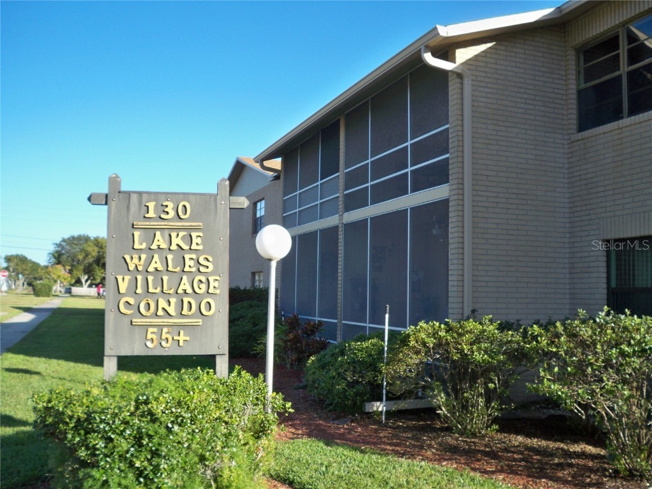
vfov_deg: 40.7
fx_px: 659
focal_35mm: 35
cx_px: 326
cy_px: 244
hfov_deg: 52.6
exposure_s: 1/400
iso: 80
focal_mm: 6.3
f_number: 3.1
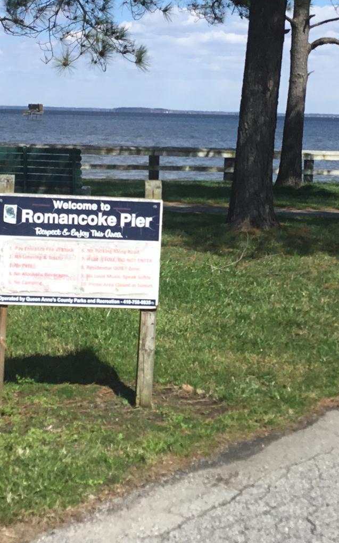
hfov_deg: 19.7
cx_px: 179
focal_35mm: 66
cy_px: 180
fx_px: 976
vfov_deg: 30.8
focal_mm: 3.3
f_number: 2.4
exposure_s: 1/1698
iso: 25
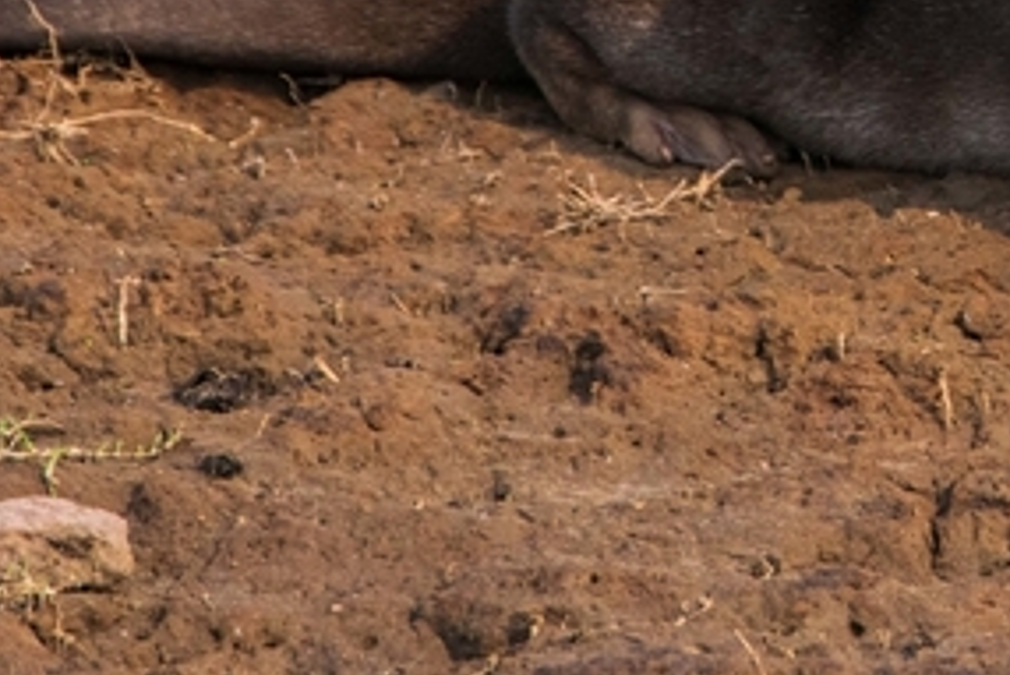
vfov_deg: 0.6
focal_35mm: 2389
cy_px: -428
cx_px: 1328
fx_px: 67056
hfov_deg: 0.9
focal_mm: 600
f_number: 6.3
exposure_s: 1/1600
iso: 1000
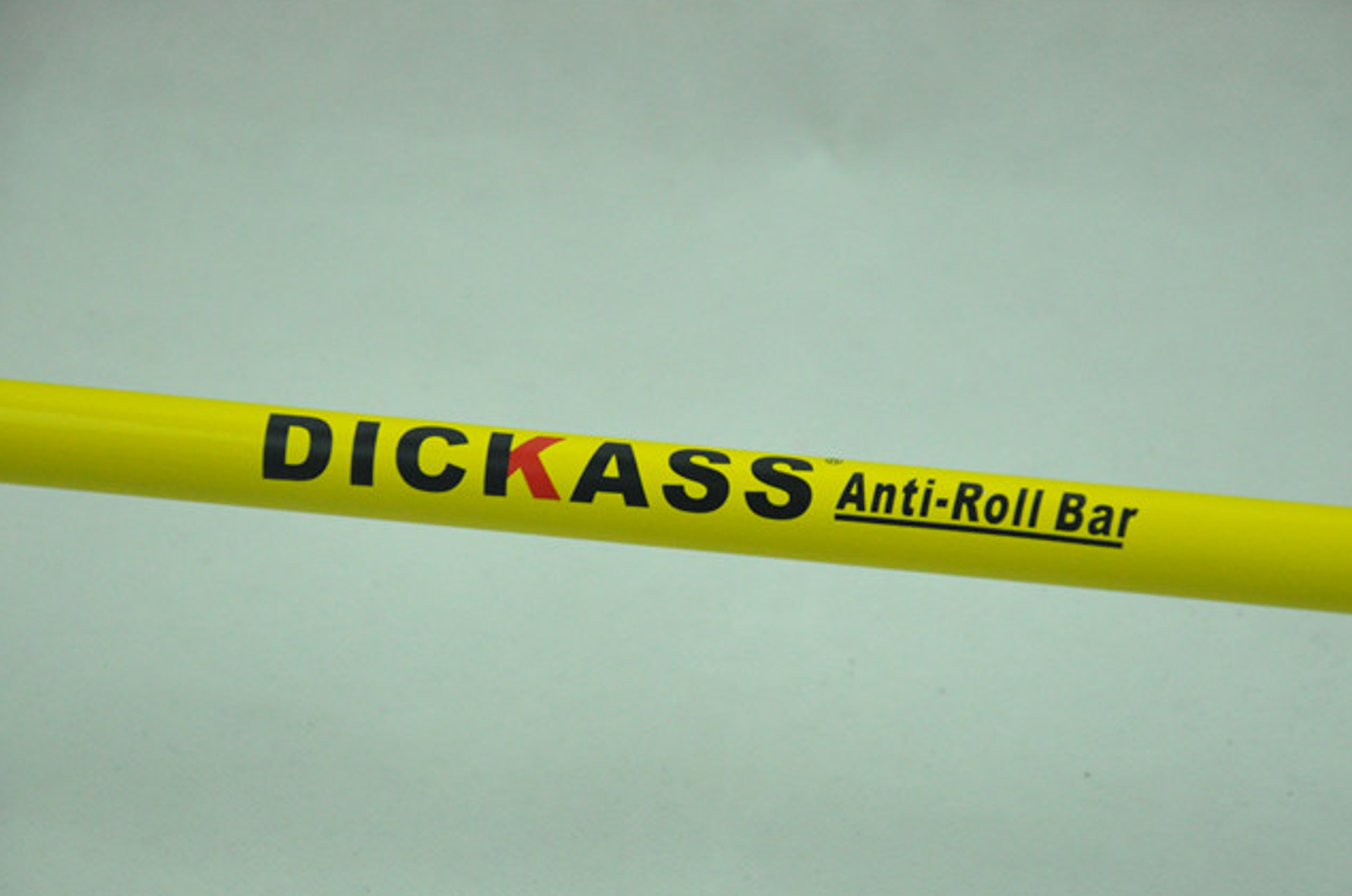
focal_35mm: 162
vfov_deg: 8.4
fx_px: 6073
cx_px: 720
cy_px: 481
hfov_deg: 12.7
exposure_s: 1/800
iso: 3200
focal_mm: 98
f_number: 5.6
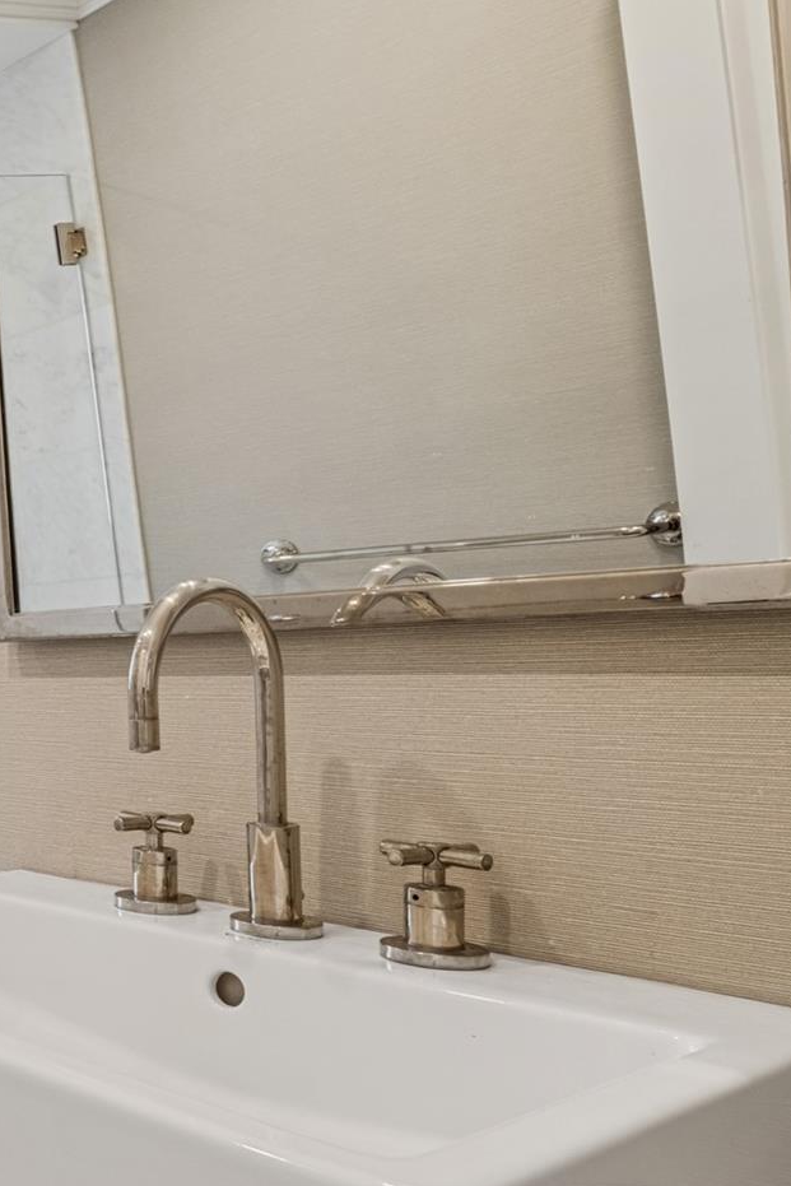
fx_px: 1087
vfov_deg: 57.0
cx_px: -494
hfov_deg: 25.3
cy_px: 682
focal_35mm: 33
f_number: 14
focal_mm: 15
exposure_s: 1/20
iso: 640
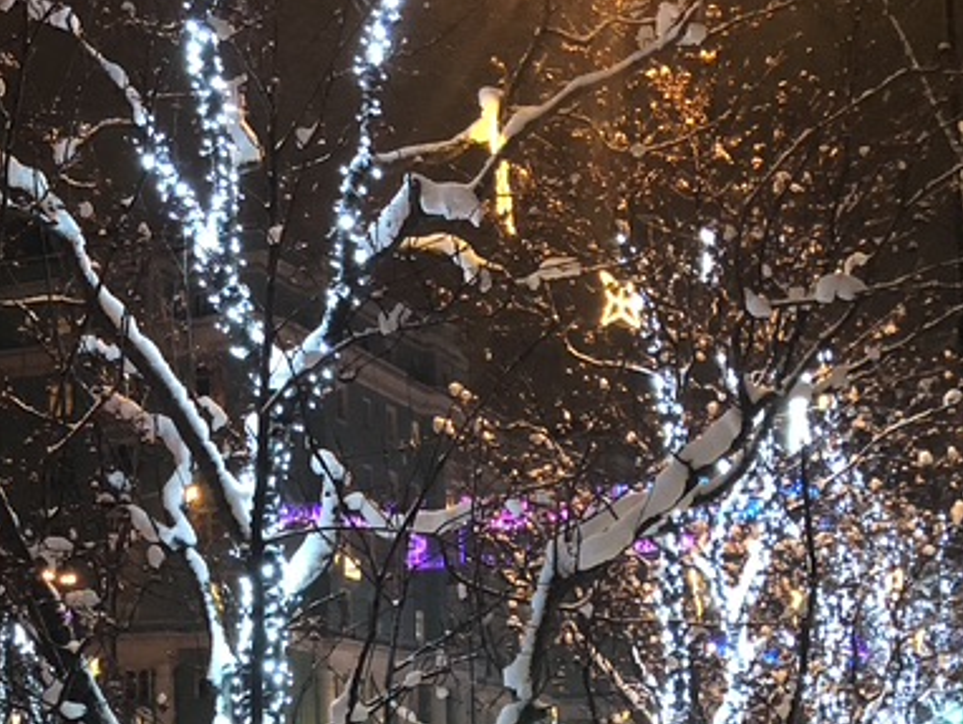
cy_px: 646
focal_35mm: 75
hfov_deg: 23.7
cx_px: -184
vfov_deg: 19.3
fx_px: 2088
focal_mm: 3.99
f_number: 1.8
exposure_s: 1/11
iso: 100
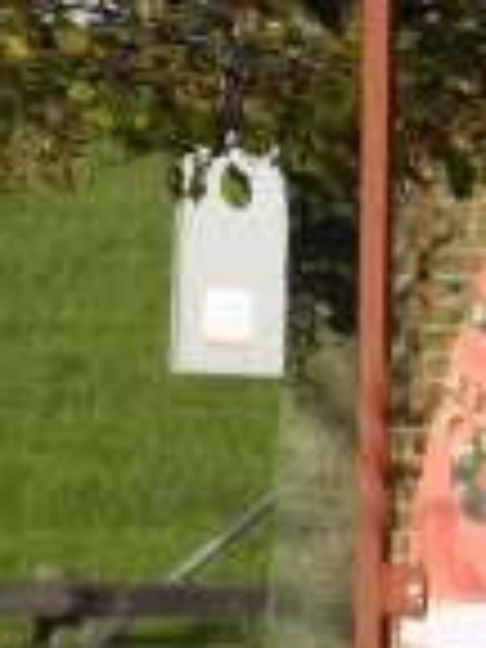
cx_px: 639
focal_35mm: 815
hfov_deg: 1.8
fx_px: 15257
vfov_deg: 2.4
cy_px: 346
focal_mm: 32.7
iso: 64
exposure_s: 1/272
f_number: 5.6
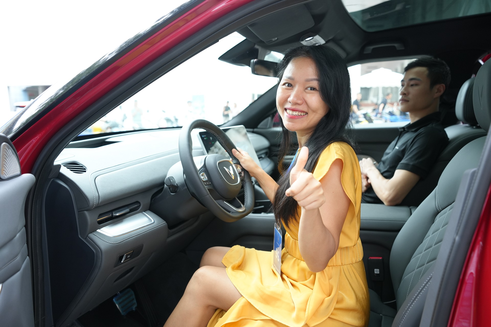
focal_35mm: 27
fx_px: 368
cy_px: 164
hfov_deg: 67.4
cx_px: 246
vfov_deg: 47.9
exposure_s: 1/160
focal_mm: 27
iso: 1000
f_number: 3.2
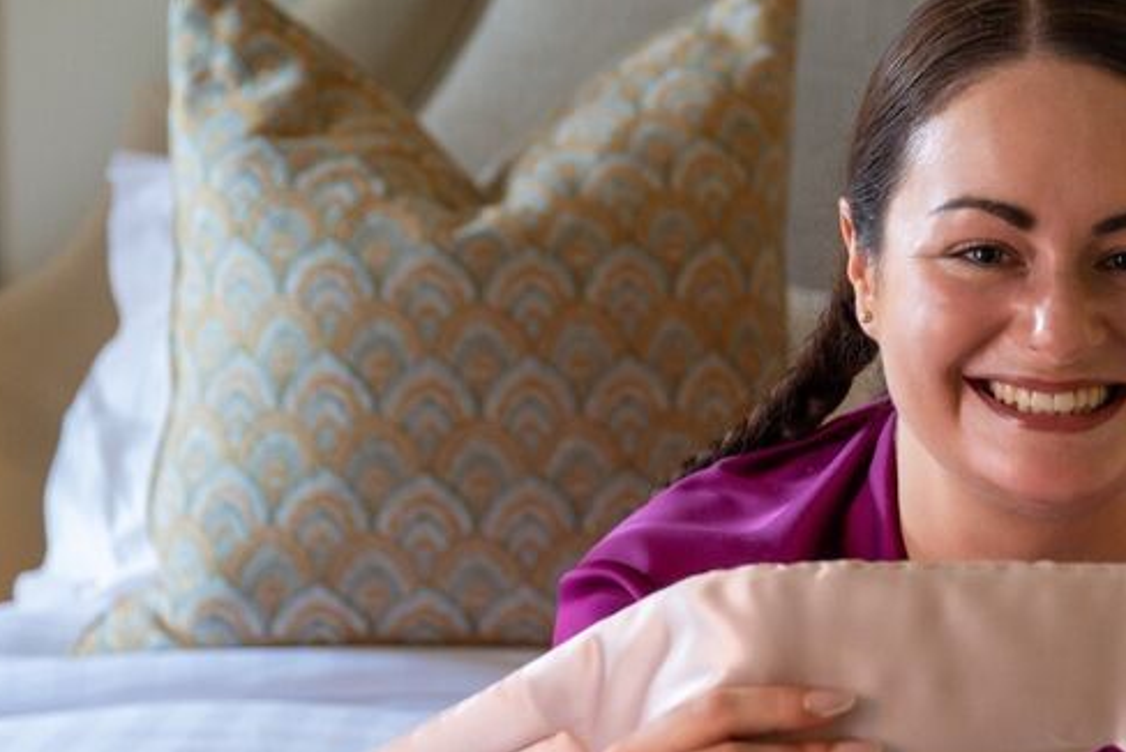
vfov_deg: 12.1
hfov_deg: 17.7
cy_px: 441
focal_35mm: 113
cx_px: 1110
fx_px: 3536
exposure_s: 1/100
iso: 1600
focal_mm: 46
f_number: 3.5
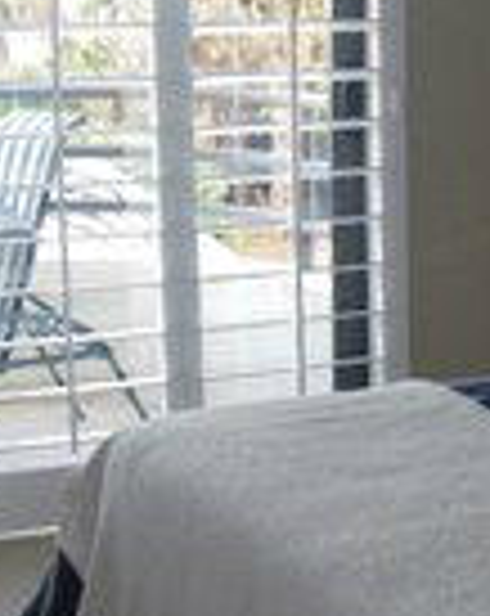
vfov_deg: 20.0
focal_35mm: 96
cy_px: 378
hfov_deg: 15.5
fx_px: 1746
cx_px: 539
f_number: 3.5
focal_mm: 5
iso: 400
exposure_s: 1/50
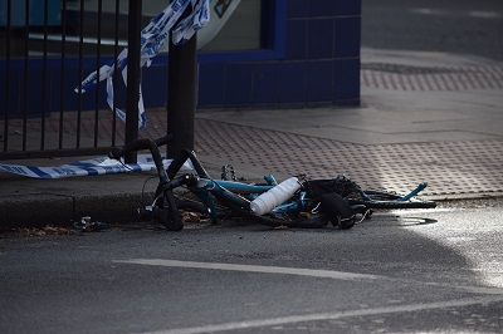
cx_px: 252
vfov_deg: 4.2
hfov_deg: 6.2
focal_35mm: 330
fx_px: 4607
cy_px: 167
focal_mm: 220
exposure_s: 1/2000
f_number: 5.3
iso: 400
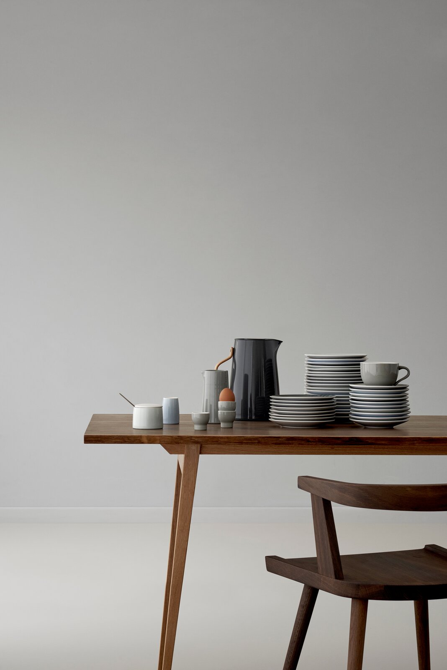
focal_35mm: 85
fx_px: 1582
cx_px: 224
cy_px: 335
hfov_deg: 16.1
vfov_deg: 23.9
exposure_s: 1/2
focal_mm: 85
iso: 100
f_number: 11
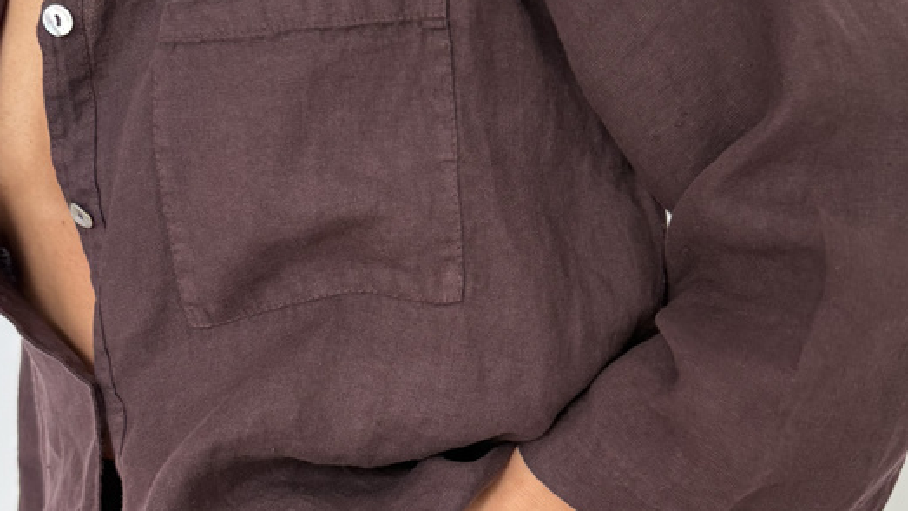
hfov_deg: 41.3
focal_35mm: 50
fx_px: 1204
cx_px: 500
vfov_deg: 23.4
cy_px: 441
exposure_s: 1/99
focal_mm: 6.76
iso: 200
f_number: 1.78
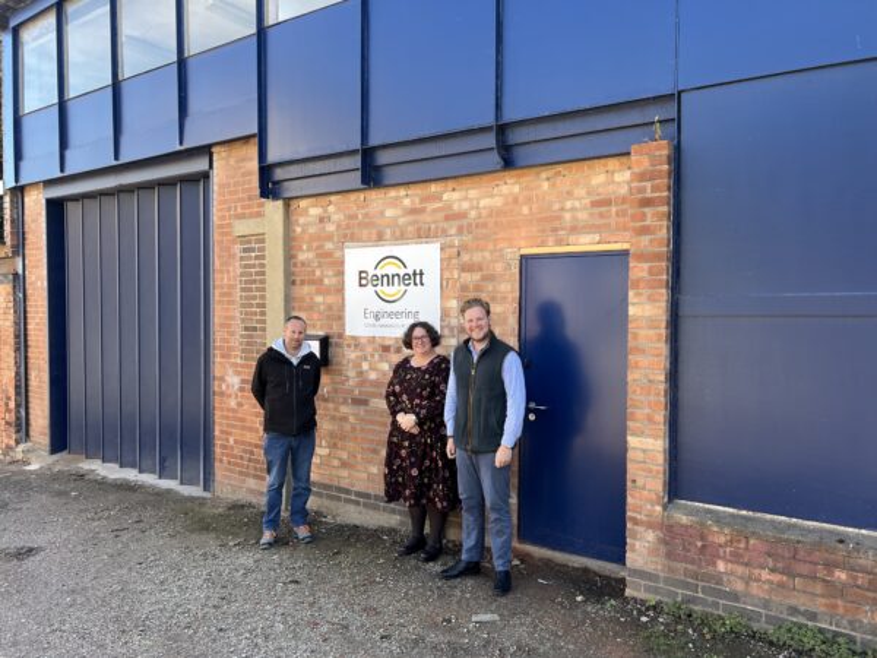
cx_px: 438
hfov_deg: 67.3
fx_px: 659
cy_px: 329
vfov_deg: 53.1
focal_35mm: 26
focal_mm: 5.7
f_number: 1.5
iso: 50
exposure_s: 1/431
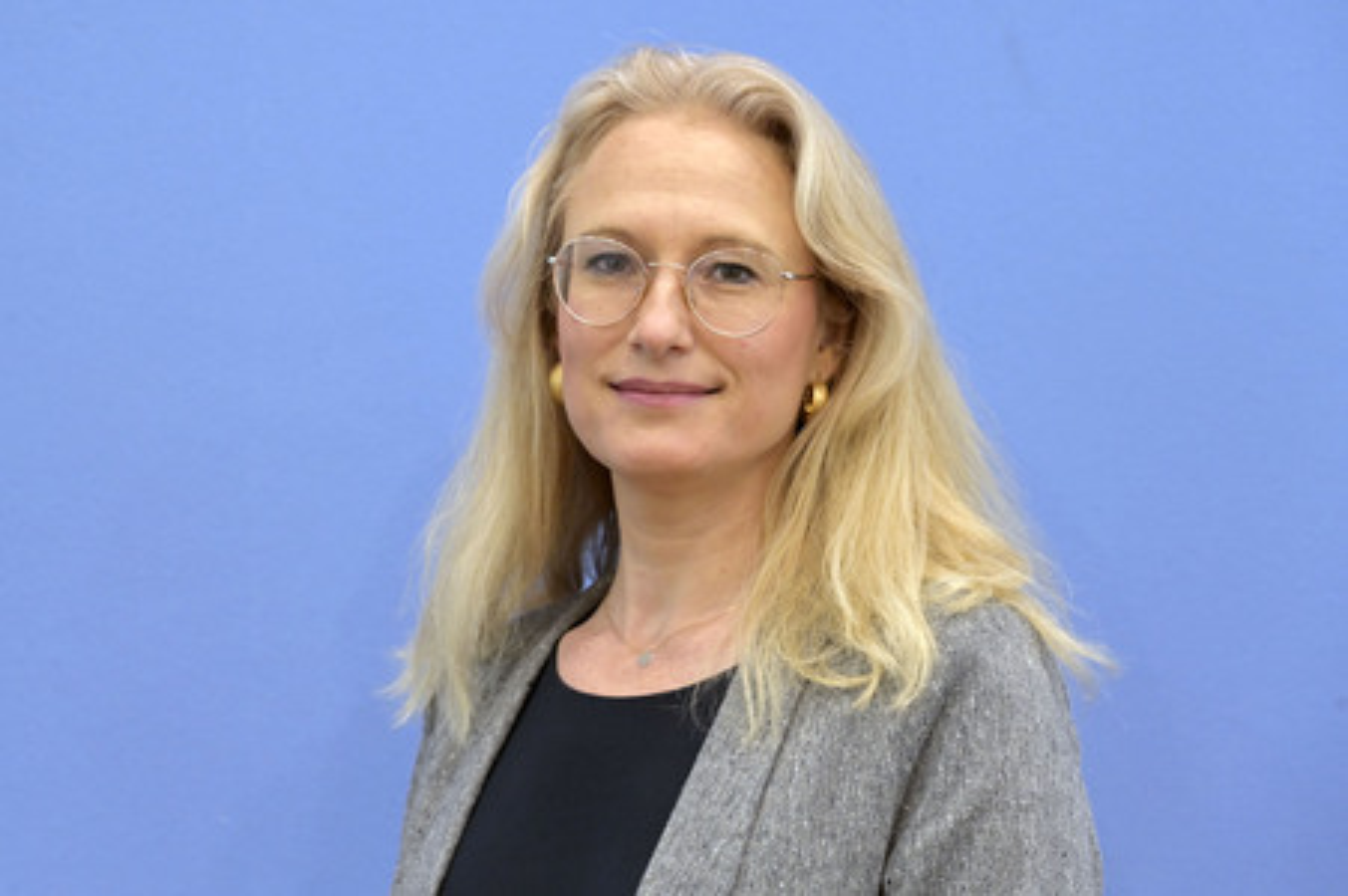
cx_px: 674
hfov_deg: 20.8
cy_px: 448
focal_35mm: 98
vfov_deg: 13.9
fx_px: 3667
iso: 5000
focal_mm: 98
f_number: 5.6
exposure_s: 1/320
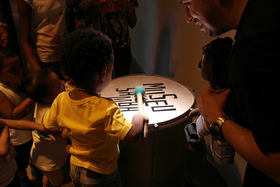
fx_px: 233
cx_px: 140
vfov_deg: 43.6
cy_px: 94
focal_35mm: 30
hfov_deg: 61.9
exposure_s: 1/15
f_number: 3.5
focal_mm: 20
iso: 800
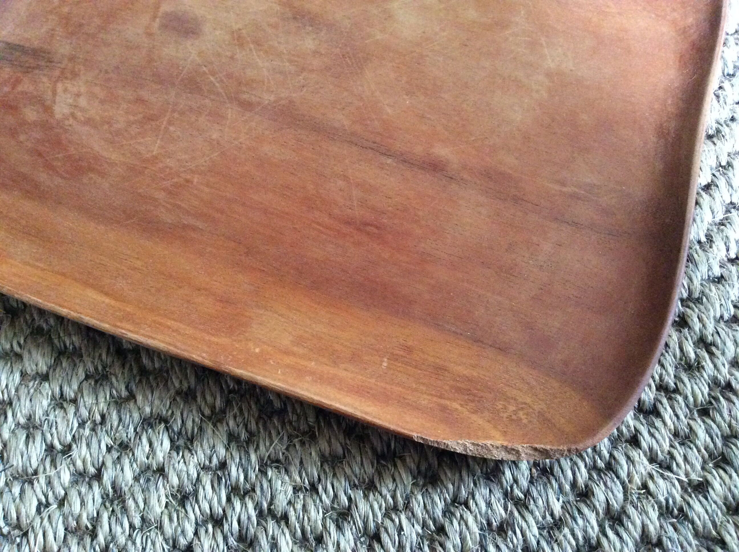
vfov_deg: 44.1
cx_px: 370
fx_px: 682
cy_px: 276
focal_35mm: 32
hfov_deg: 56.9
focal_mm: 3.3
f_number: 2.4
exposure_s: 1/17
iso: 400
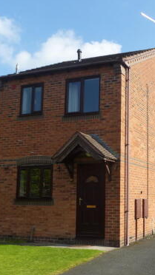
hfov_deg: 27.1
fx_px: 300
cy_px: 153
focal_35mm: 41
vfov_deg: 49.3
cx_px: 161
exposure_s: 1/500
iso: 100
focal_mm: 4.3
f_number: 4
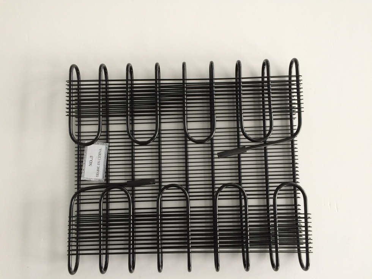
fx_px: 312
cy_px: 140
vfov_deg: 48.2
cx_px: 186
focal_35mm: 29
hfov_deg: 61.7
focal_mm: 4.15
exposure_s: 1/33
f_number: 2.2
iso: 125
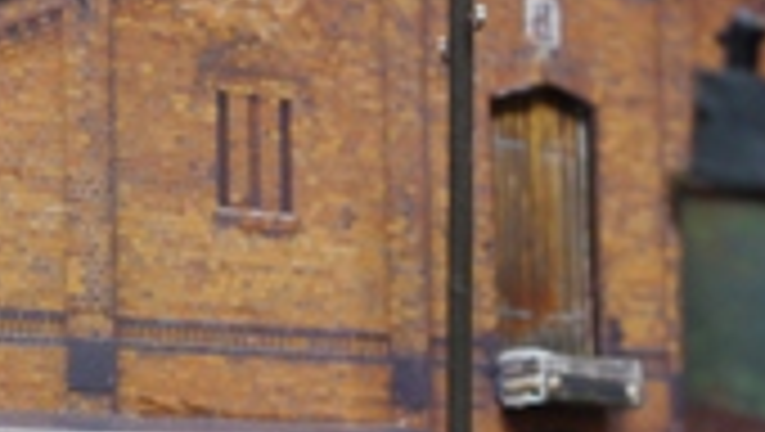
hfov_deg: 10.9
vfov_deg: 6.2
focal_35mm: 195
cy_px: 536
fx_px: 3959
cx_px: -27
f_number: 5.5
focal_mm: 34
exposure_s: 1/20
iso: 400
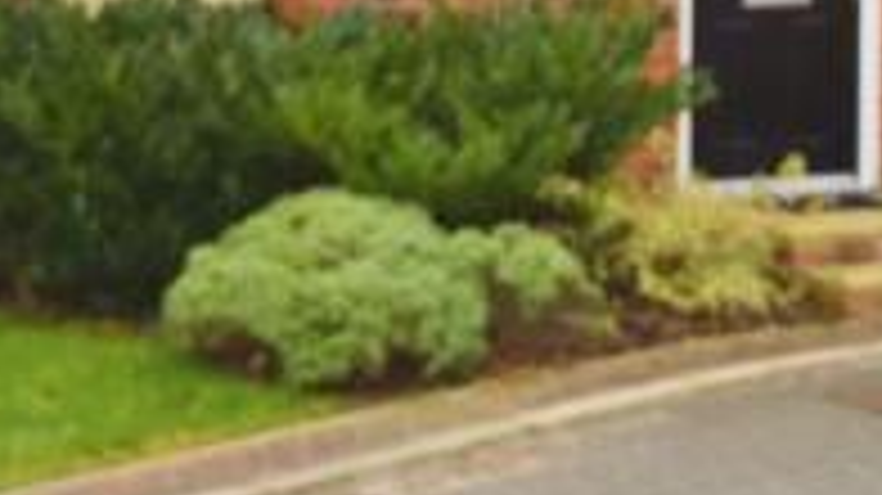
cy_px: -407
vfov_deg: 11.2
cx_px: 209
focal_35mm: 100
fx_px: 2332
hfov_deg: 21.2
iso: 160
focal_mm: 19
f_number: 5.6
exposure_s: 1/125
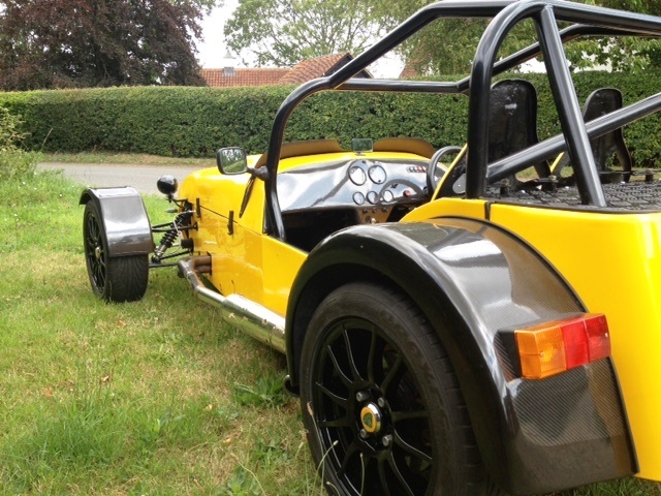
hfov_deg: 52.6
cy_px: 248
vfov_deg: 40.7
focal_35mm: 35
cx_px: 330
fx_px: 668
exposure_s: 1/286
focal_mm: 4.28
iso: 50
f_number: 2.4
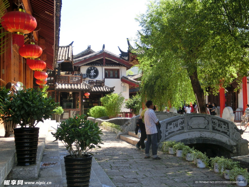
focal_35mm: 47
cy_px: 94
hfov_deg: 40.4
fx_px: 338
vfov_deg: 30.9
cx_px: 124
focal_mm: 8.29
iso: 80
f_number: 4.2
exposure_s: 1/200
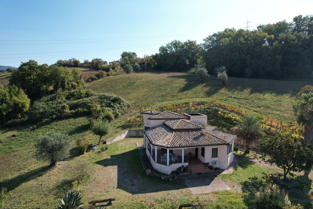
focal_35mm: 22
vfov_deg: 57.2
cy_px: 104
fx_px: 191
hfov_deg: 78.6
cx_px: 156
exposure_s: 1/1250
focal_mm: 8.38
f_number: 2.8
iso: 110
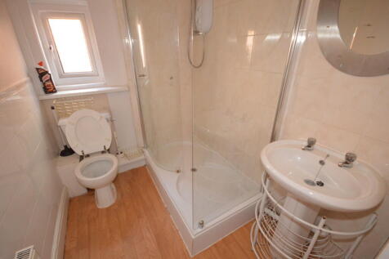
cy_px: 130
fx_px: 162
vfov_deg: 77.3
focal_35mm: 15
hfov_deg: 100.4
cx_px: 194
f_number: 4
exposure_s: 1/60
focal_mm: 10
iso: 2000
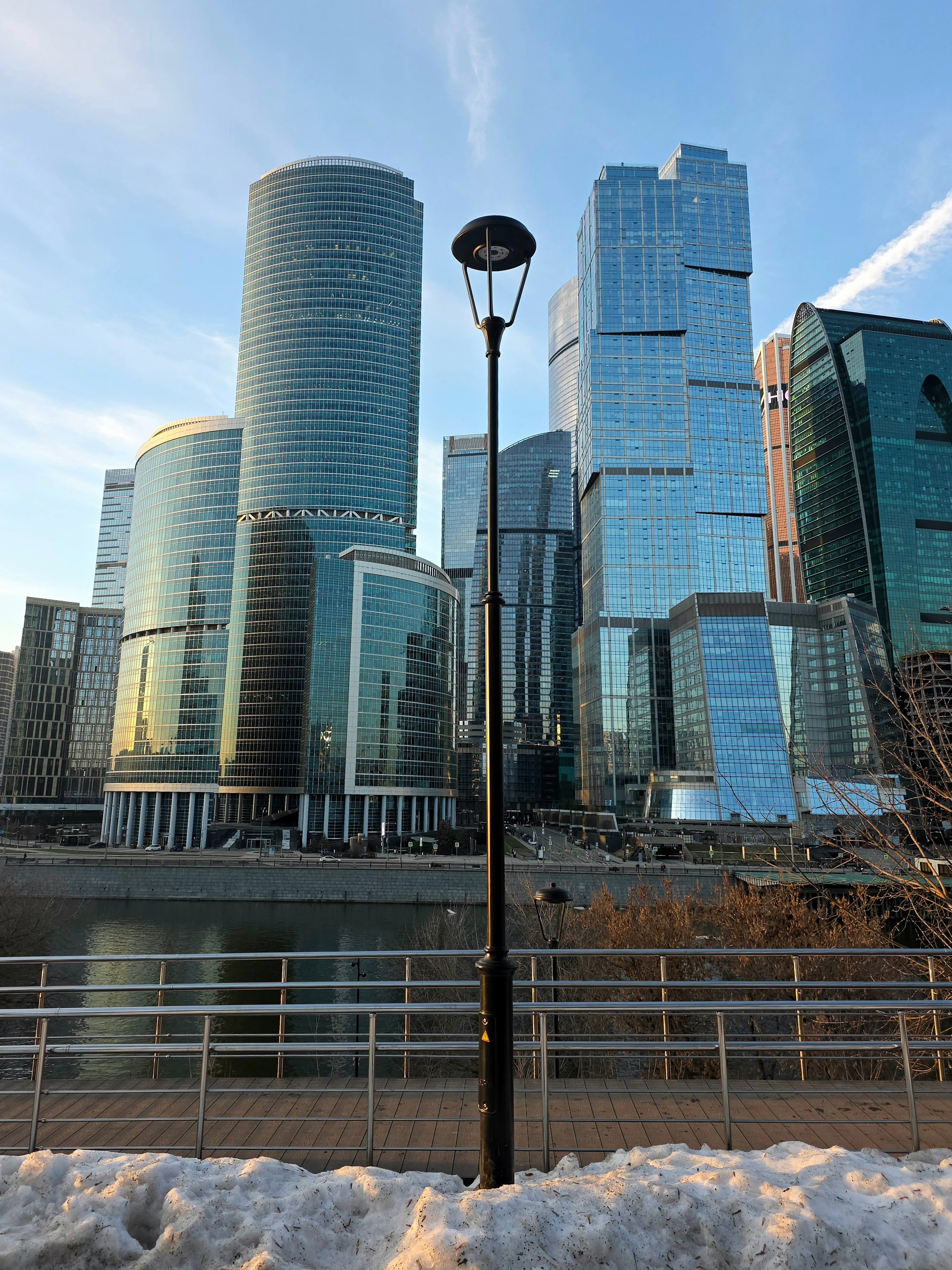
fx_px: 843
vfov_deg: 73.9
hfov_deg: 58.9
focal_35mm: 23
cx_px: 476
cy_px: 635
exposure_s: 1/370
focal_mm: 6.3
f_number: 1.7
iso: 40
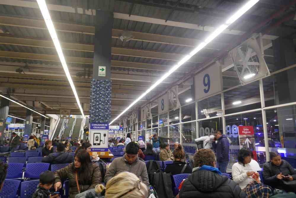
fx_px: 206
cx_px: 148
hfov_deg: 71.5
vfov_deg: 51.3
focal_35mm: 25
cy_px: 99
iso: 800
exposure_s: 1/60
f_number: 2.8
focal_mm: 9.1
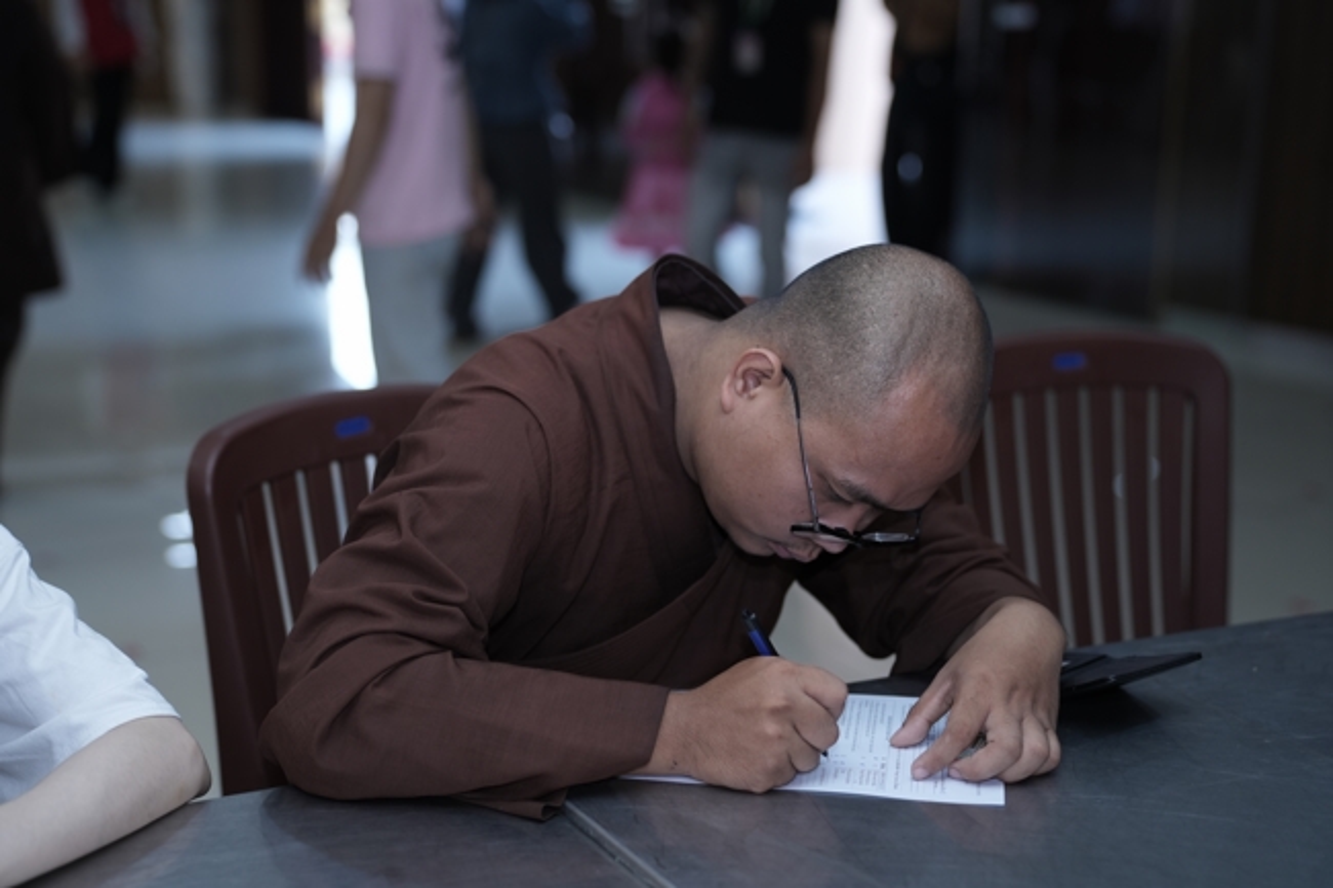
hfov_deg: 34.5
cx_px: 666
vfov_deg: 23.4
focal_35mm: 58
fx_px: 2147
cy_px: 444
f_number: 2.5
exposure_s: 1/125
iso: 500
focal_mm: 58
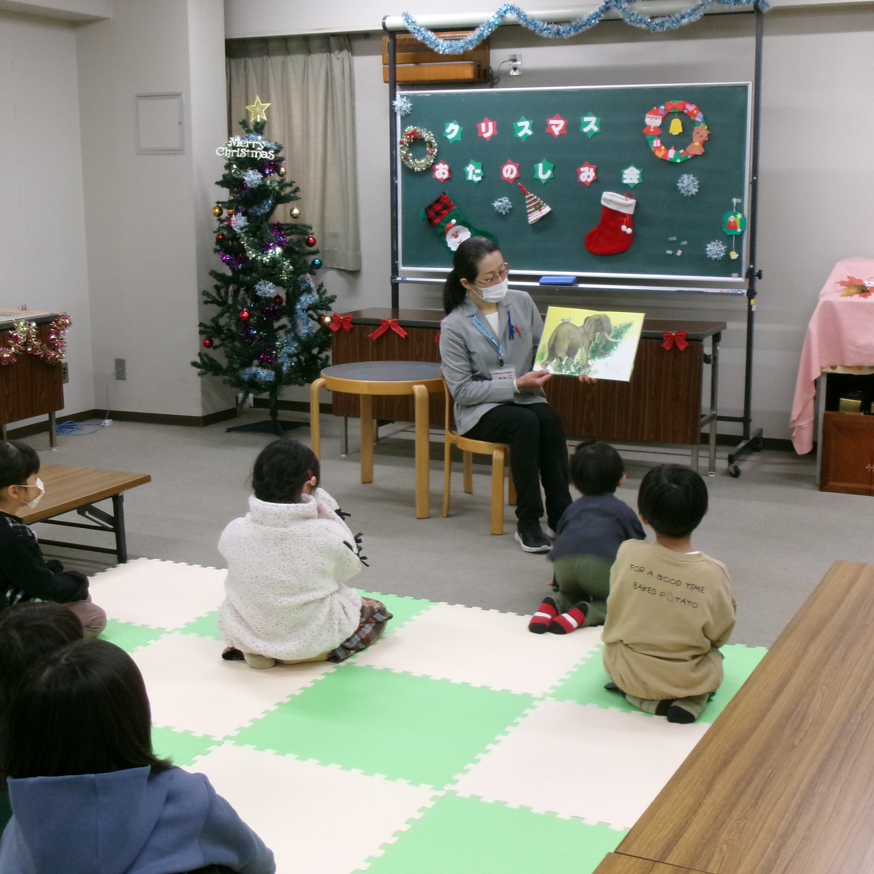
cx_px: 392
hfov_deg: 33.4
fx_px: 1457
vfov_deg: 33.4
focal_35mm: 51
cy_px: 435
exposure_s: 1/34
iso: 400
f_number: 4.7
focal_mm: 7.8
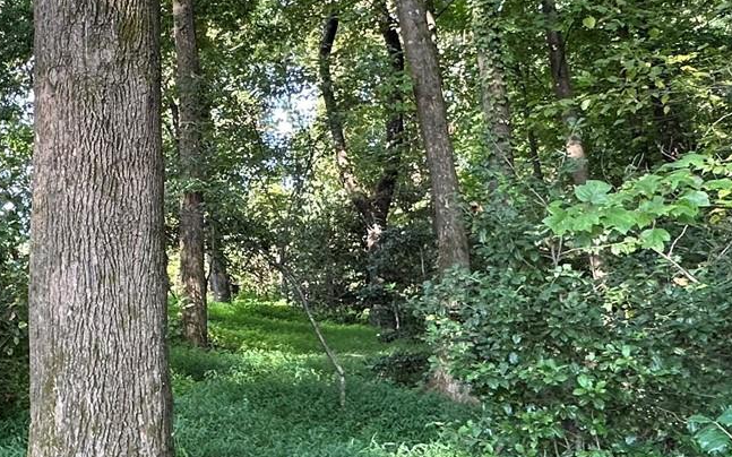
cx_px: 182
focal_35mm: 47
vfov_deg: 27.3
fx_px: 937
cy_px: 175
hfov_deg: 41.4
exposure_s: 1/99
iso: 100
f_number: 2.2
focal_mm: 2.22
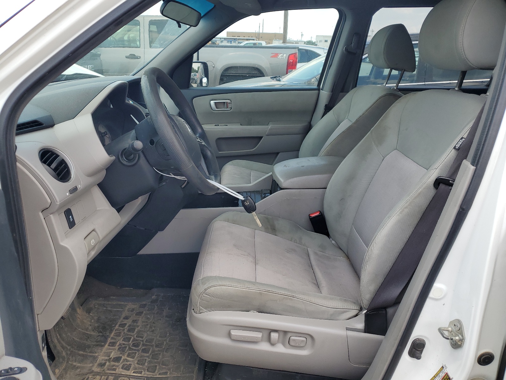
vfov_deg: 53.1
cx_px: 253
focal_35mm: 26
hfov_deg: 67.3
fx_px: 380
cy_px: 190
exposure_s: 1/714
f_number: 1.5
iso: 50
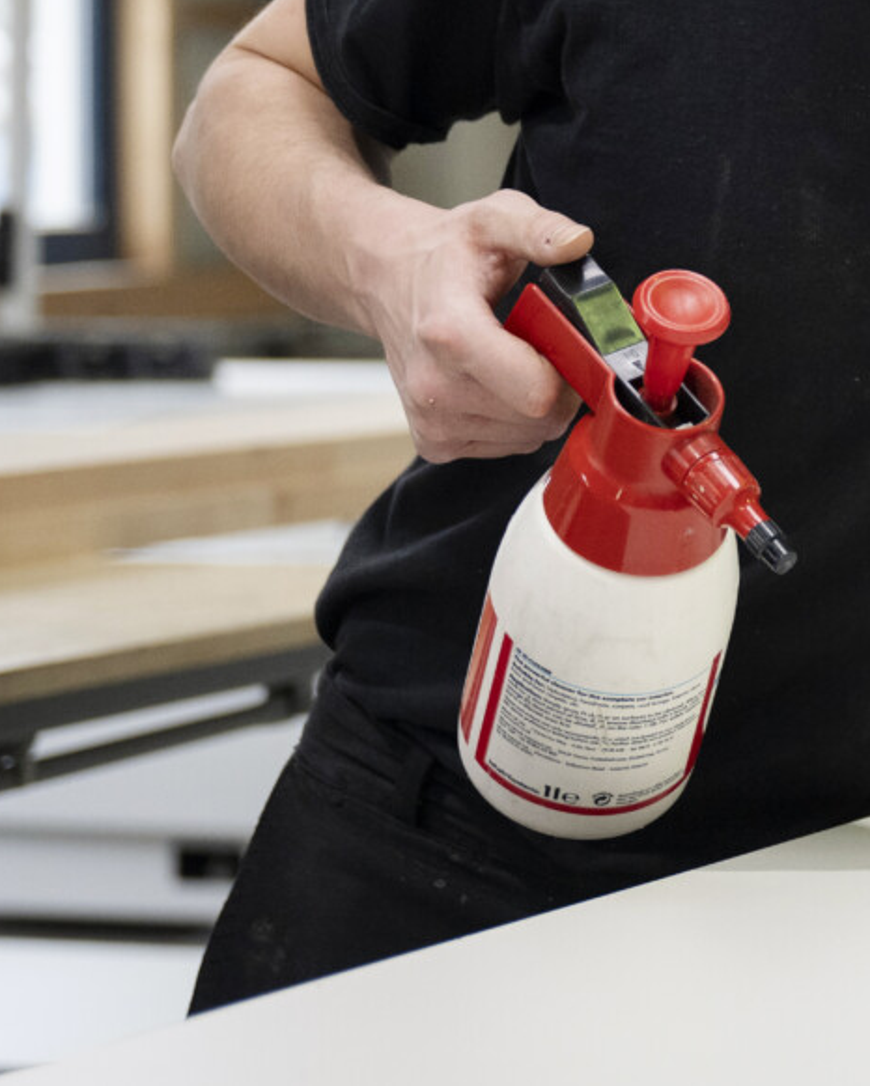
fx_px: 5179
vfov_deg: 11.9
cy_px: 127
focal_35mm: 161
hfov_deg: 9.2
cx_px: 1497
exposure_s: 1/640
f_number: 2.8
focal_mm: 52
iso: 800
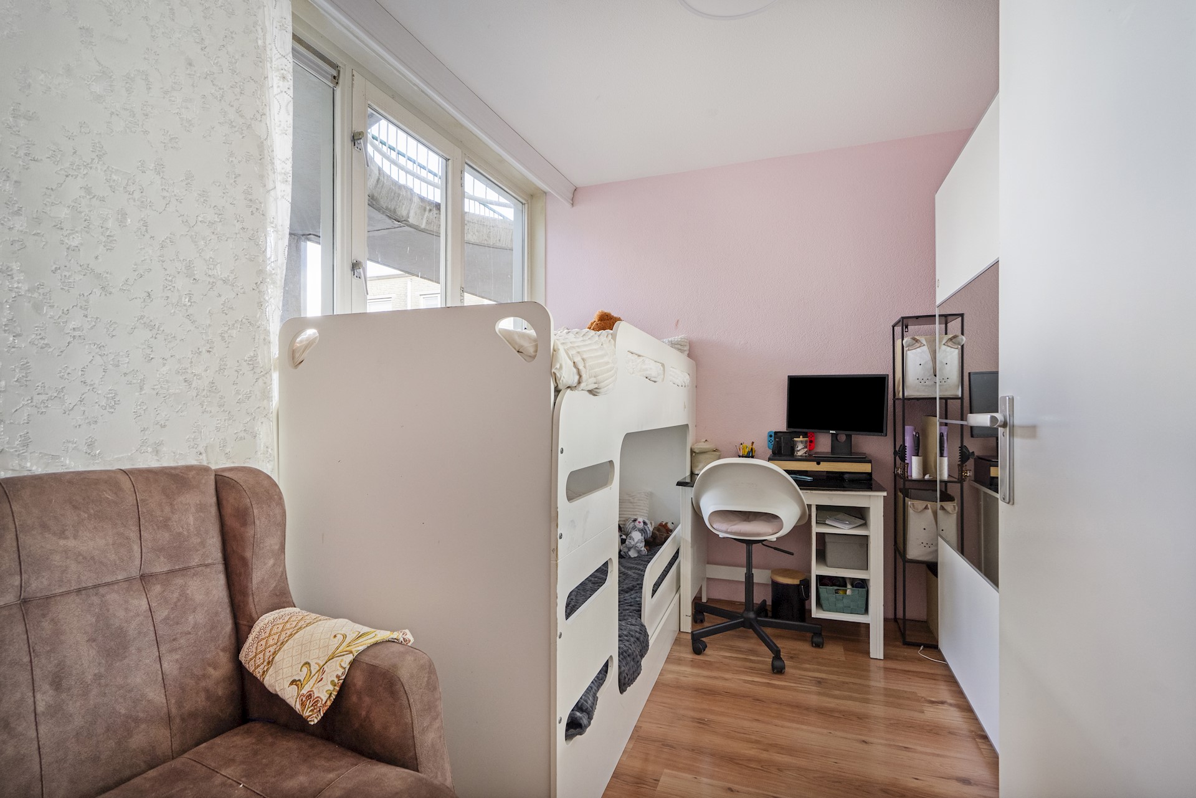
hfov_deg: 96.7
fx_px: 532
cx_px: 598
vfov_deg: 73.8
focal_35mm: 16
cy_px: 399
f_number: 8
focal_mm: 16
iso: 1600
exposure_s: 1/30
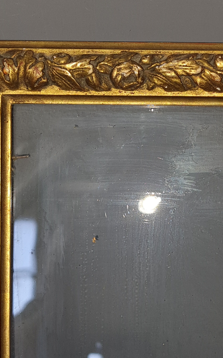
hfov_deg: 33.8
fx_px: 360
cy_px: 179
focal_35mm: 37
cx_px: 166
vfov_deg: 52.7
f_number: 1.8
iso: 50
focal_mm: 5.4
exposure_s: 1/100
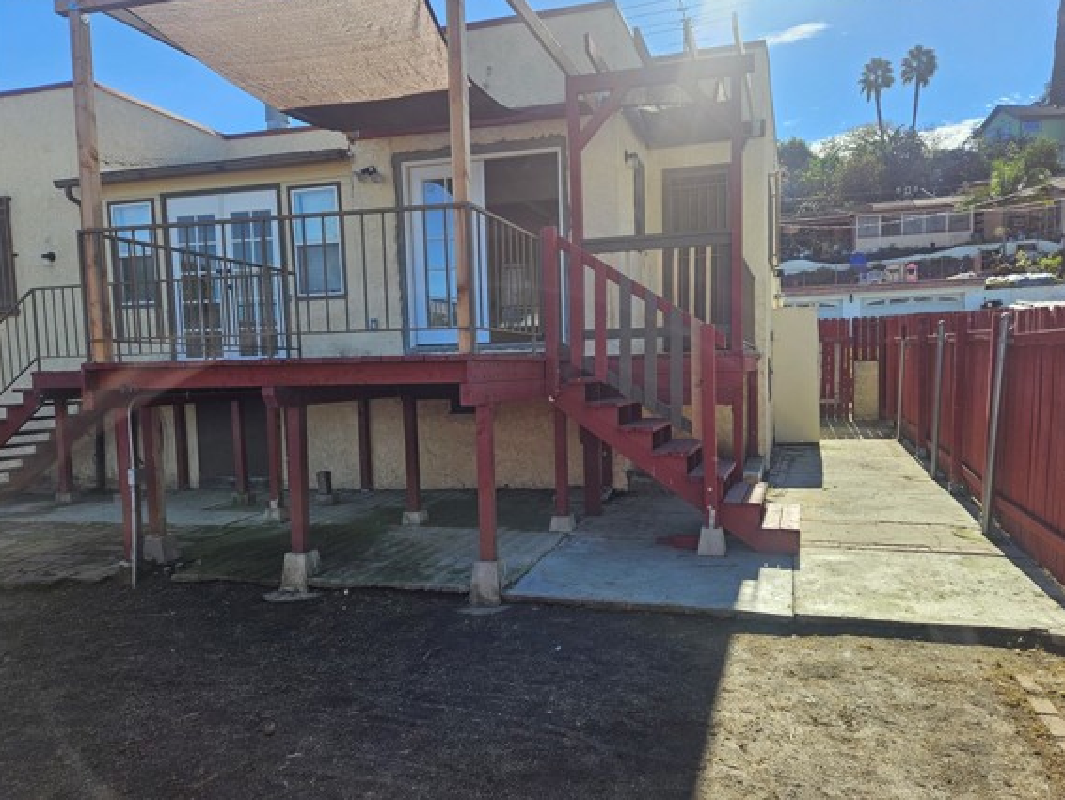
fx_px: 800
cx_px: 593
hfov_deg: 67.1
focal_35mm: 26
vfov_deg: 53.0
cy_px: 439
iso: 25
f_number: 1.8
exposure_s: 1/1142
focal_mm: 5.4
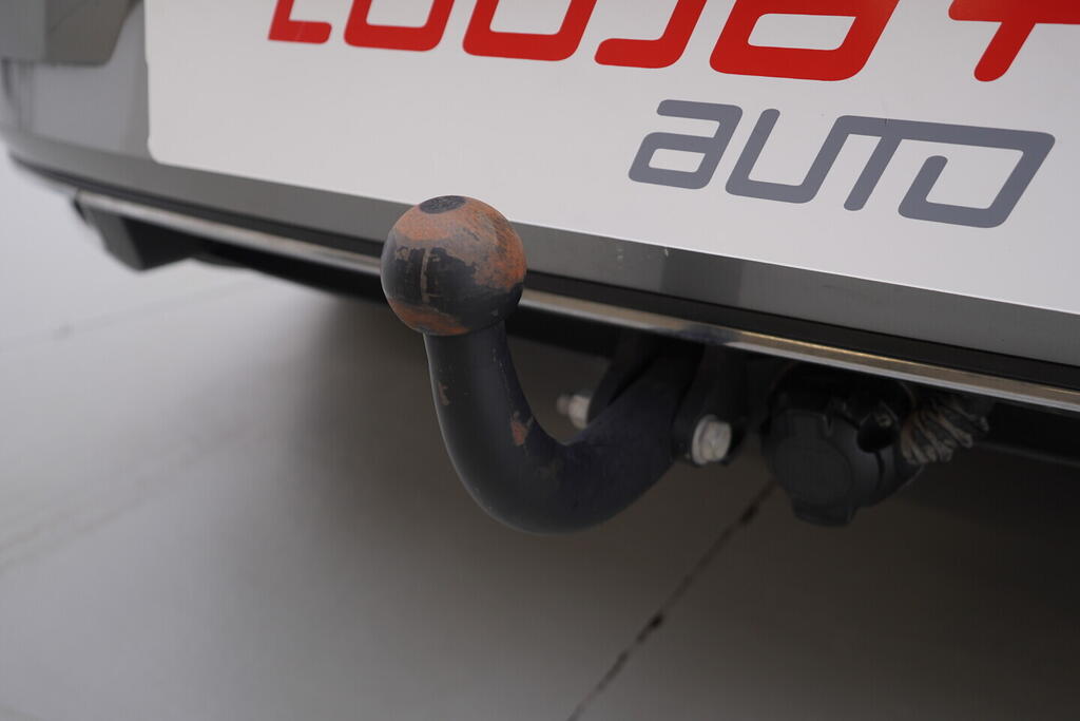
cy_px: 360
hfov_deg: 53.1
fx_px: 1080
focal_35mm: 36
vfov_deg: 36.9
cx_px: 540
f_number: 3.5
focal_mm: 24
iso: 125
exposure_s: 1/60
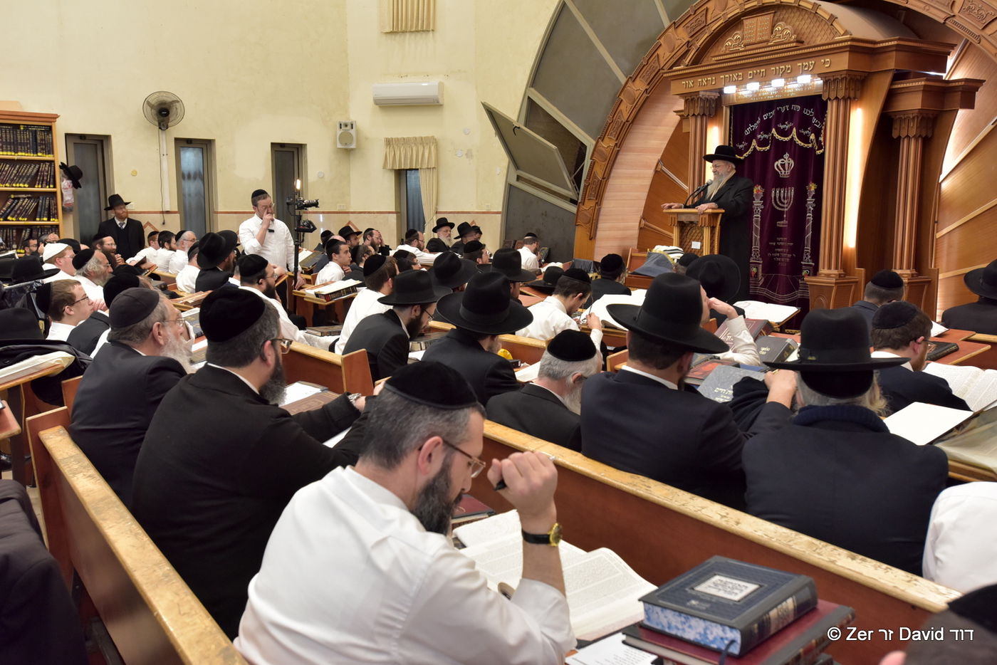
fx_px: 969
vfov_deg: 37.9
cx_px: 498
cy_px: 332
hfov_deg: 54.4
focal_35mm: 35
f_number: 8
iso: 3200
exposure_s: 1/160
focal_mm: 35
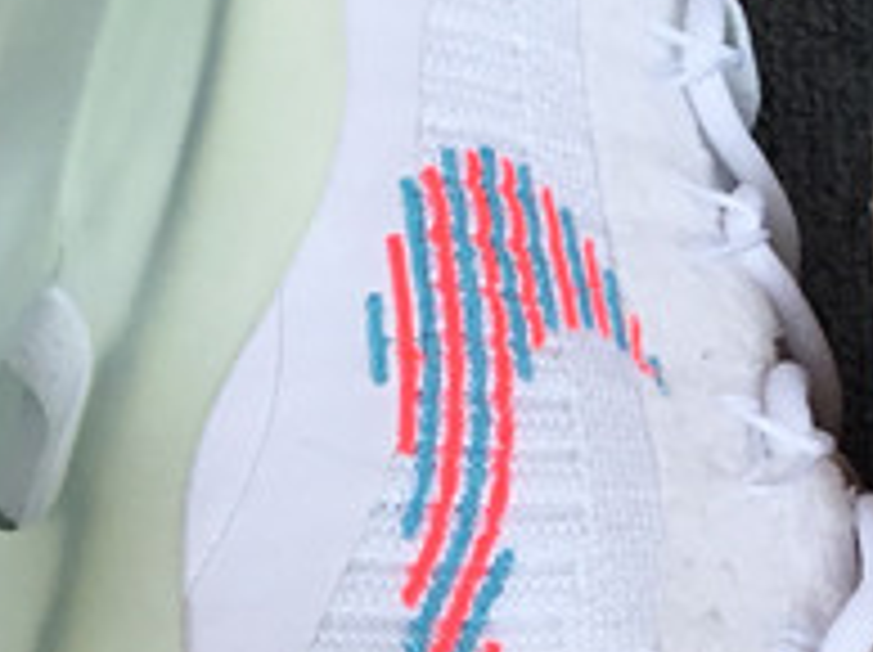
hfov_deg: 13.6
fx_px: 3627
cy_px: 402
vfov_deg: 10.3
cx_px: 824
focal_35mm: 144
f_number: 2.4
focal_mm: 3.3
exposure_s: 1/554
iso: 25
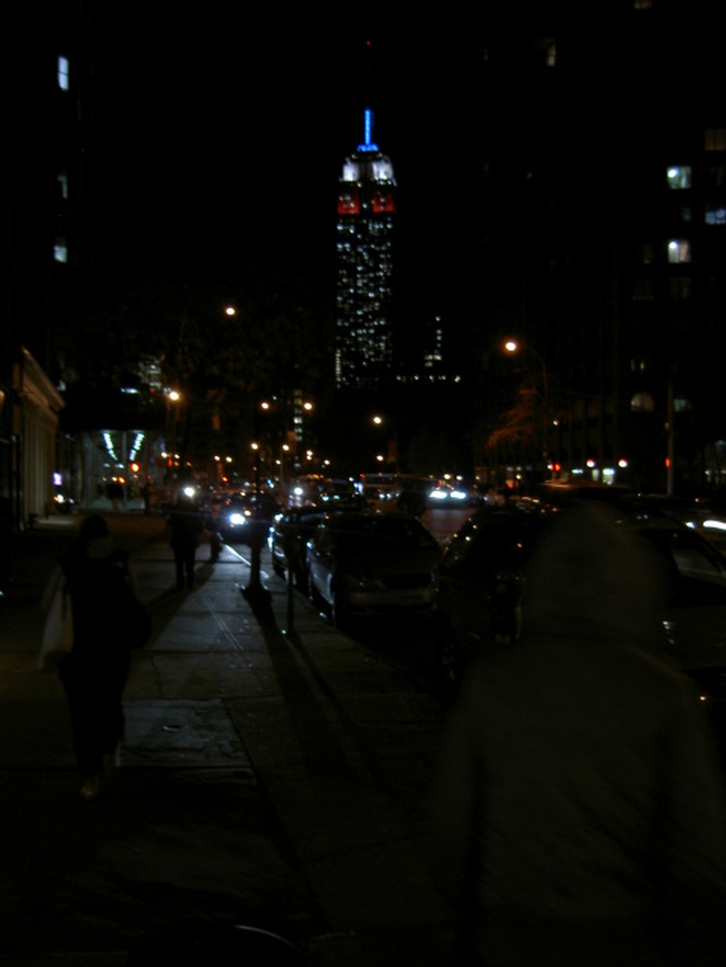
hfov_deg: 41.8
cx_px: 363
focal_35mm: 34
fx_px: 951
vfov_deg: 54.0
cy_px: 484
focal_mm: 5.6
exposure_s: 1/8
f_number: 2.8
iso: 50
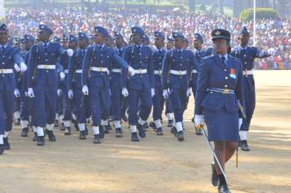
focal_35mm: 116
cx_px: 144
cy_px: 96
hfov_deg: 17.7
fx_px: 937
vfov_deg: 11.8
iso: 200
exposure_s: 1/125
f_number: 8
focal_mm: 52
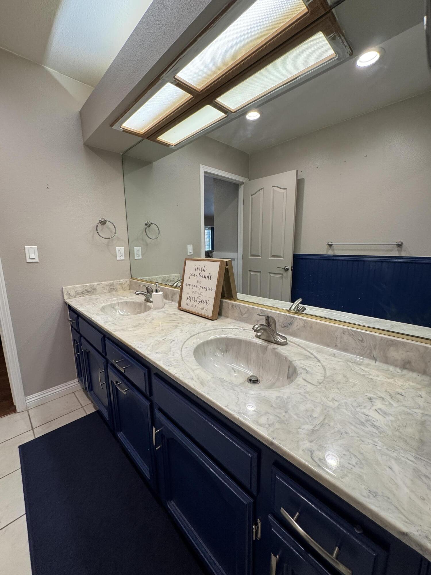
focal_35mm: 14
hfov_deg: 85.7
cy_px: 288
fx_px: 232
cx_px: 216
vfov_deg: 102.1
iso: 200
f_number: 2.2
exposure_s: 1/120
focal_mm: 2.22
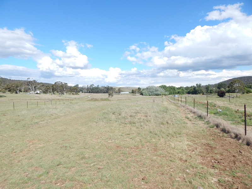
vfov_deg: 61.1
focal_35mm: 22
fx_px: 160
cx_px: 126
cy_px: 94
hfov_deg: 76.4
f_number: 6
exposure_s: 1/400
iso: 125
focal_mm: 4
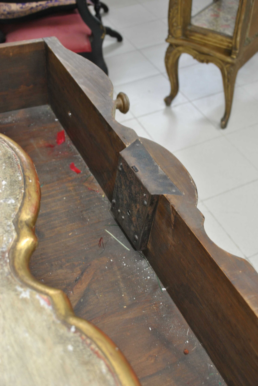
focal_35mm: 39
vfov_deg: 49.5
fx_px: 418
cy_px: 193
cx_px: 129
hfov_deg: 34.3
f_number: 4.2
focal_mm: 26
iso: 200
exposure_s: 1/6
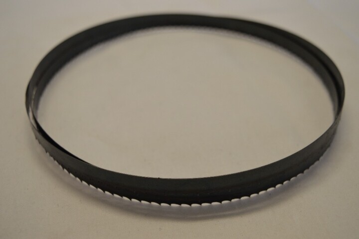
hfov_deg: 43.6
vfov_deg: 29.8
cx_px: 180
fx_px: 448
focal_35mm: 45
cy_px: 120
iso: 400
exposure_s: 1/100
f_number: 5
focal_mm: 30
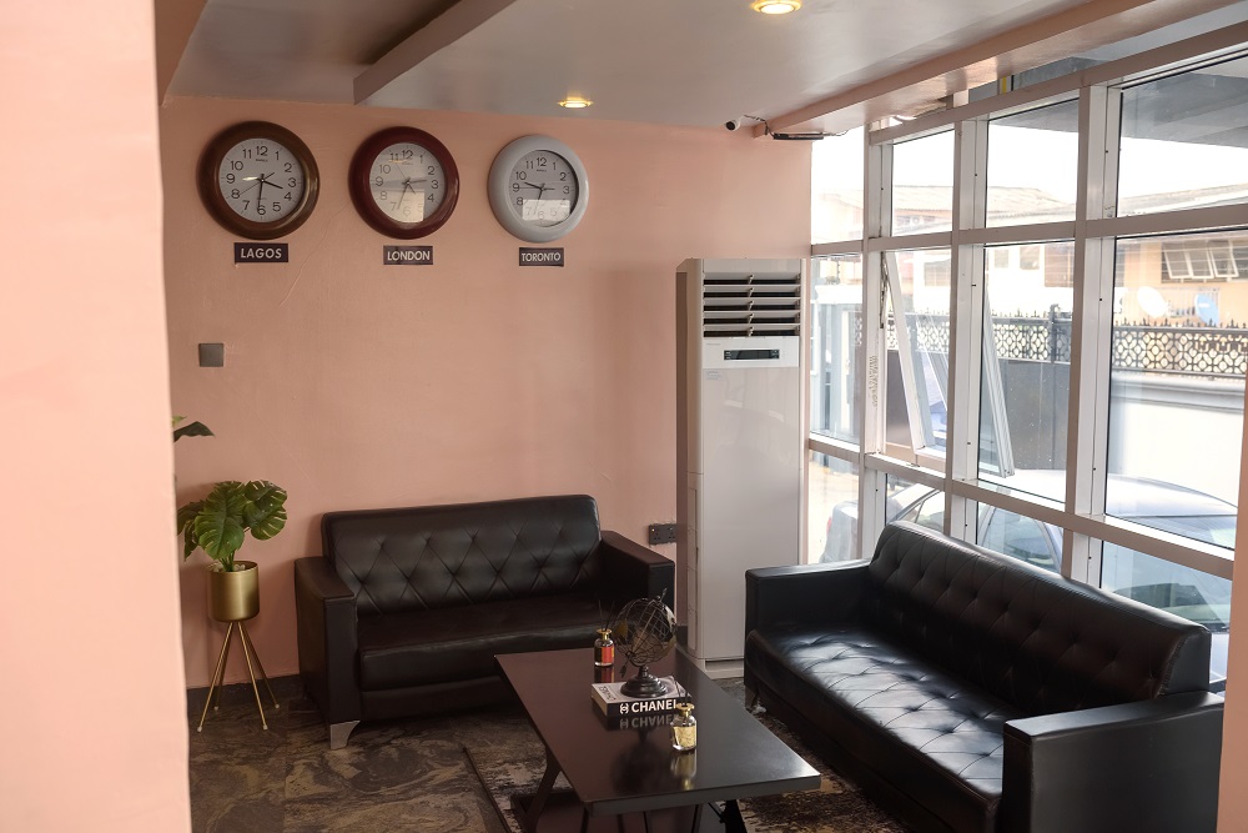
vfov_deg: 37.9
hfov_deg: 54.4
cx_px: 624
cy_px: 416
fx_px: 1213
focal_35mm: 35
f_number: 3.5
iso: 800
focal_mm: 35
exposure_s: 1/160
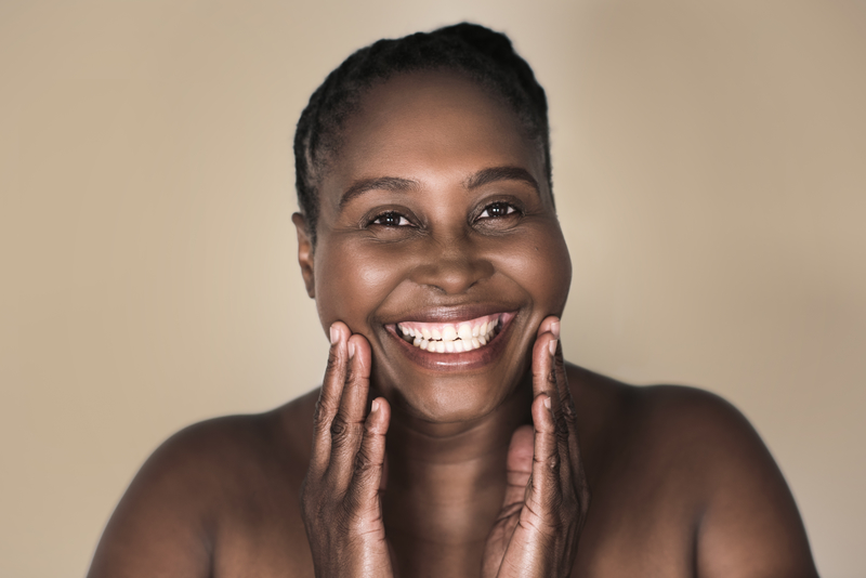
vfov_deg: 16.1
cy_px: 289
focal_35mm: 85
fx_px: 2045
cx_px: 433
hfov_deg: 23.9
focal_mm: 85
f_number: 2.8
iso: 500
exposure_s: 1/125
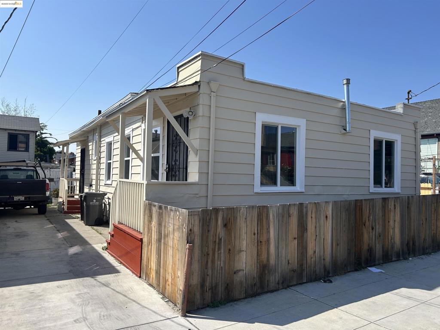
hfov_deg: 67.3
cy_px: 165
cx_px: 220
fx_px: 330
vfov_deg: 53.1
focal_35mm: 26
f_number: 1.5
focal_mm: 5.7
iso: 50
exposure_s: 1/4630
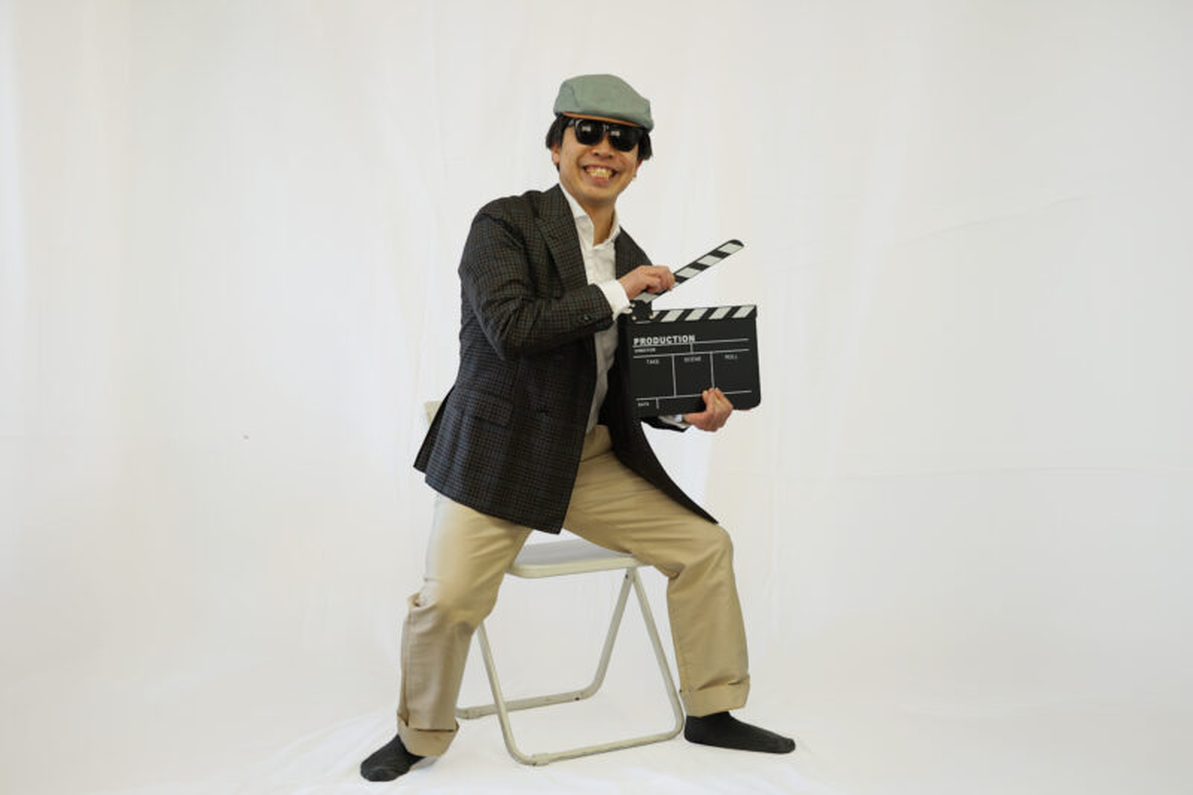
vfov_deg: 35.9
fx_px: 1226
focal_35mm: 37
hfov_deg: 51.9
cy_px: 398
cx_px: 596
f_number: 4
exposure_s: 1/60
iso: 200
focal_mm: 37
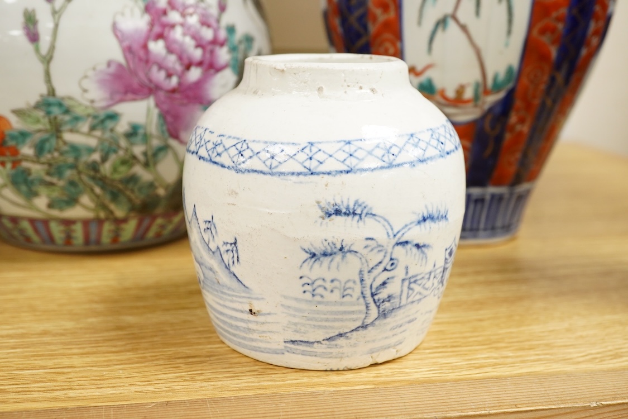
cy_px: 210
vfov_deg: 29.9
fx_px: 785
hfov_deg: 43.6
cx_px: 314
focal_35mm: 45
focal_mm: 30
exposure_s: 1/125
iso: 2000
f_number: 5.6
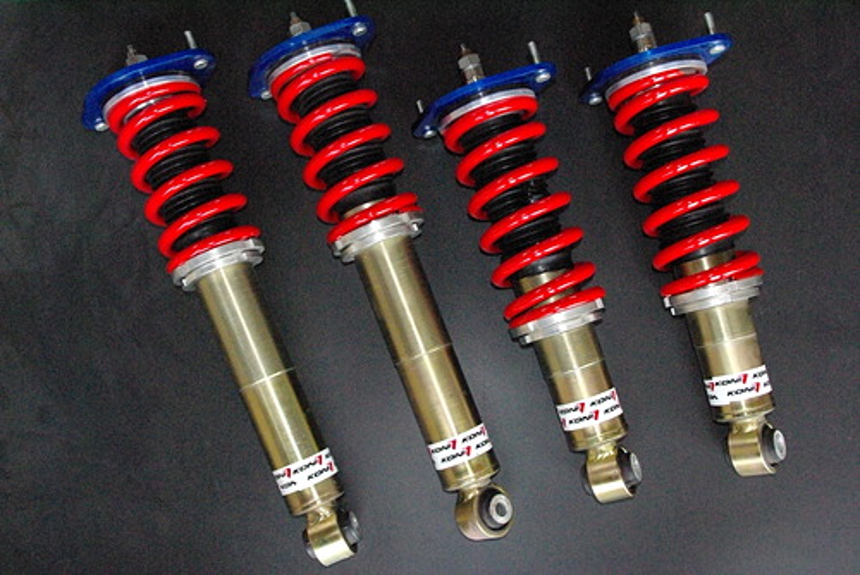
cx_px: 430
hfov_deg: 53.1
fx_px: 860
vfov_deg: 36.9
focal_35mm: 36
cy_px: 288
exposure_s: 1/45
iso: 3200
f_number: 6.7
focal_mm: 24.38
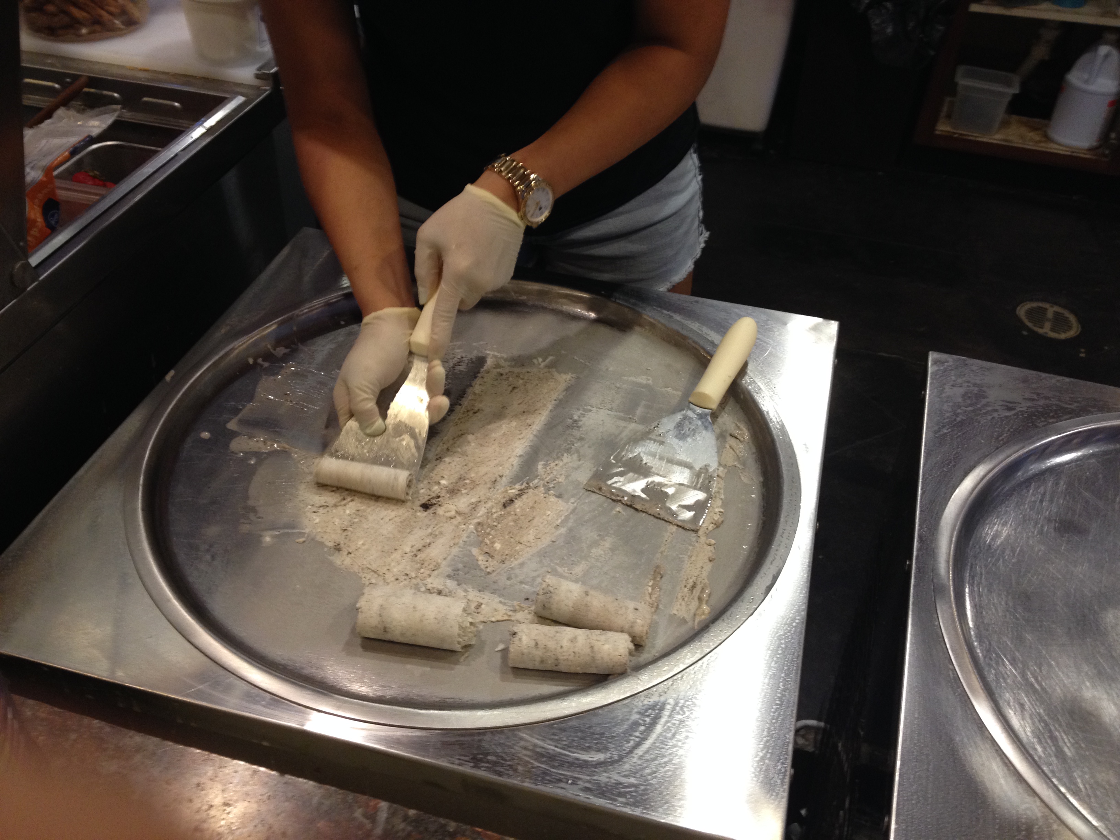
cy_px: 420
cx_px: 560
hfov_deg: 52.6
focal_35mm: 35
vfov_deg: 40.7
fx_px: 1132
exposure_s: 1/20
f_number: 2.4
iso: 125
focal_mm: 4.28
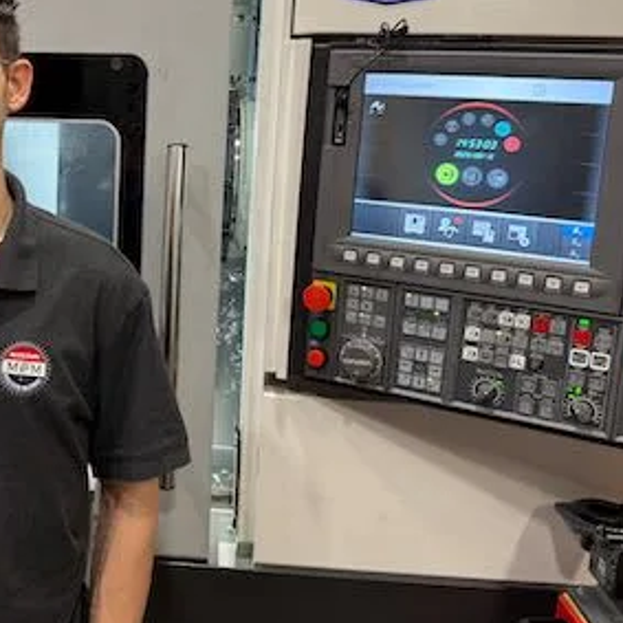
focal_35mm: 48
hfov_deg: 33.4
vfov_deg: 35.3
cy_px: 262
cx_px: 53
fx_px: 977
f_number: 1.78
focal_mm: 6.76
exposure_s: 1/60
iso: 125
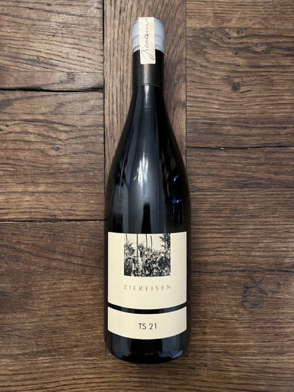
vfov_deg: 67.3
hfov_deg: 53.1
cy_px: 196
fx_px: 294
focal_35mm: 26
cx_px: 147
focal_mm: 5.1
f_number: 1.6
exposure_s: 1/50
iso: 400
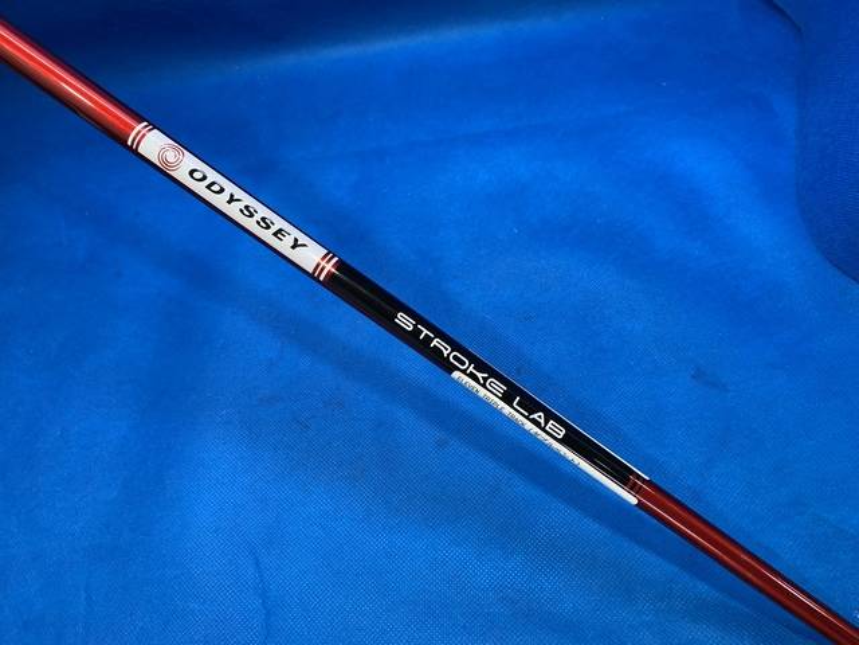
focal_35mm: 26
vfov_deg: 53.1
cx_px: 430
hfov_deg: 67.3
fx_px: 645
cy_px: 322
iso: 100
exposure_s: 1/60
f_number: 1.8
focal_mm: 4.25
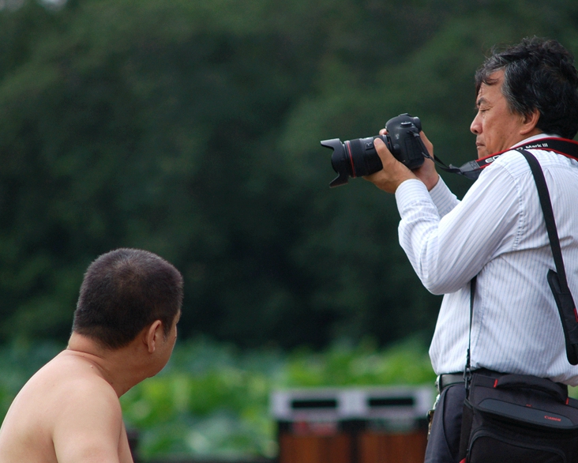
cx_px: 351
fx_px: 7067
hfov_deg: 4.7
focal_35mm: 413
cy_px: 260
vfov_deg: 3.8
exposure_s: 1/500
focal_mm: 210
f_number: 4.5
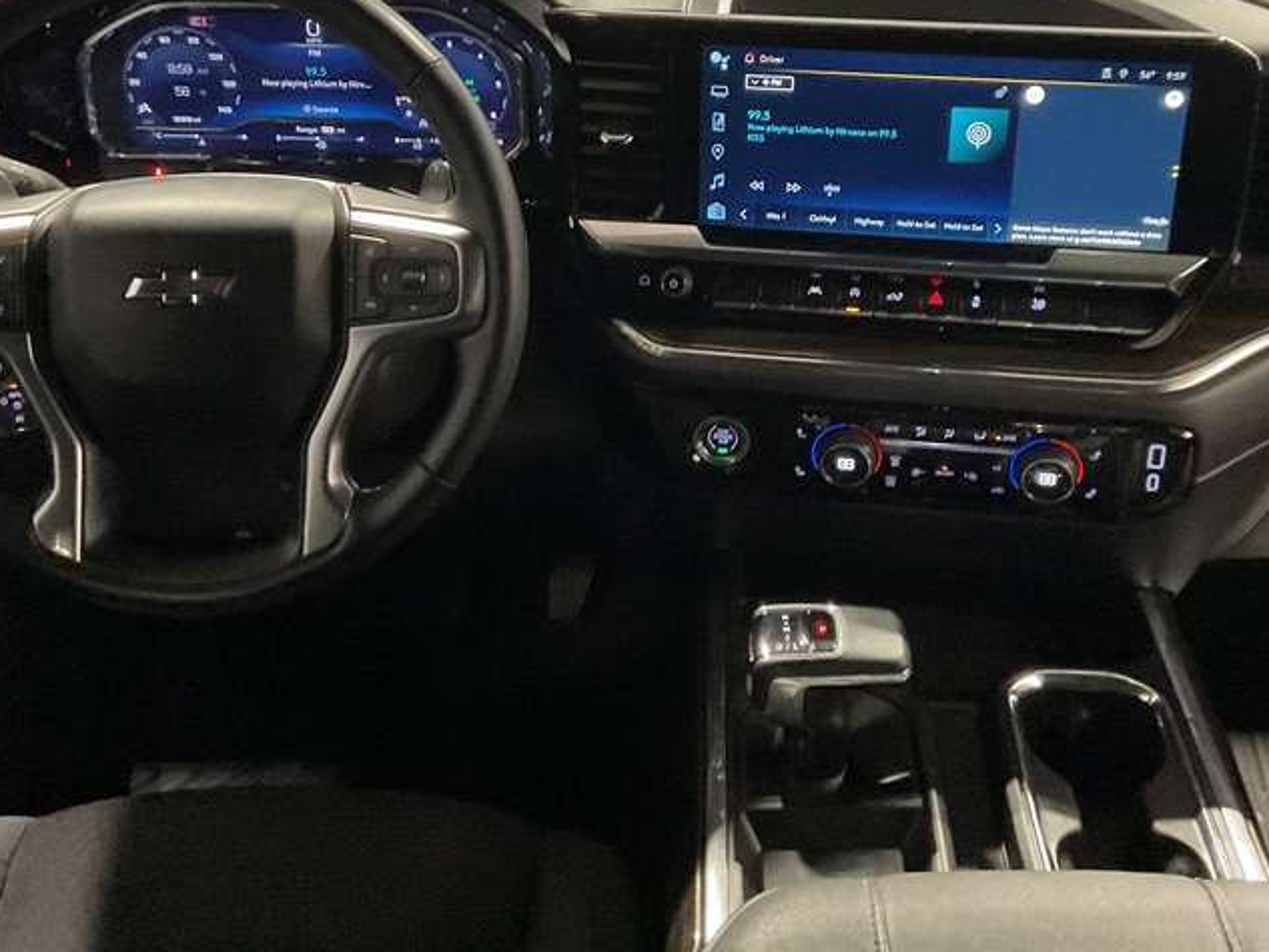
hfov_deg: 42.9
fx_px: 1613
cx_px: 682
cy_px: 311
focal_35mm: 44
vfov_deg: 32.6
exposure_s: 1/25
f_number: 1.8
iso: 400
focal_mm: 3
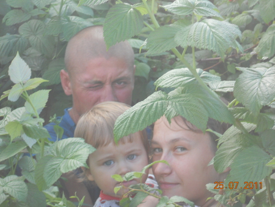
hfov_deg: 18.2
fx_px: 858
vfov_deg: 13.7
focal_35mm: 108
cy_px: 104
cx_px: 138
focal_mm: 19.6
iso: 125
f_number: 5.9
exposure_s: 1/60
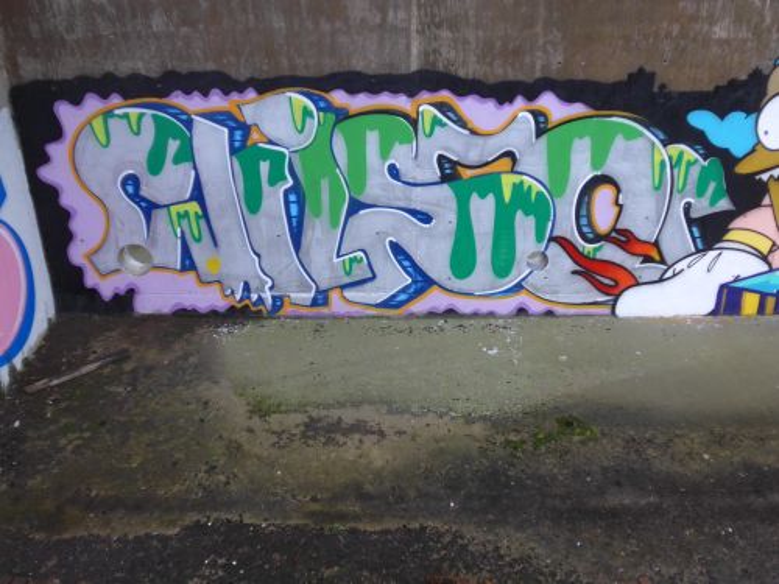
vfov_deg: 39.7
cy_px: 292
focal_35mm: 36
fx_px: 810
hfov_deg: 51.4
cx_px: 390
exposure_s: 1/60
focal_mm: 7.5
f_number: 2.4
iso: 200
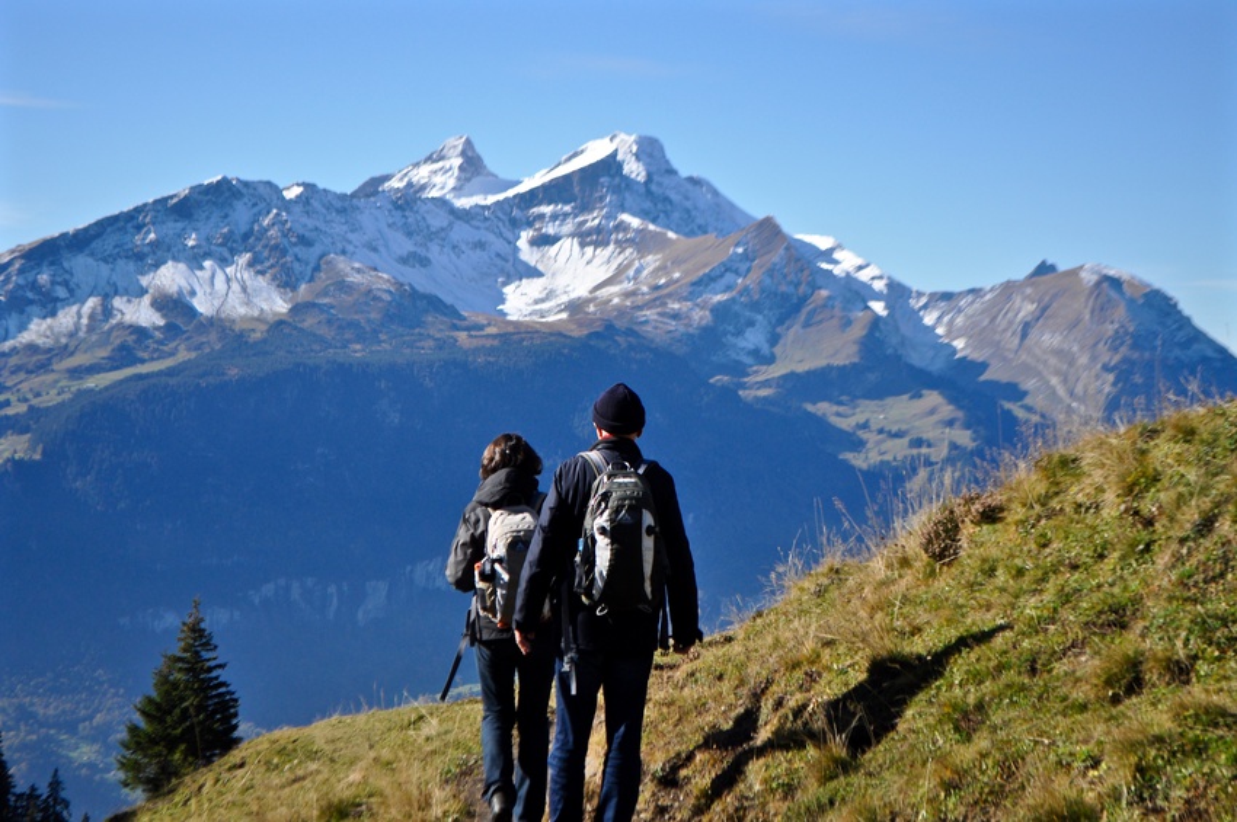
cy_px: 411
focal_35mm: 82
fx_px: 2832
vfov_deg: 16.5
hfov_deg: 24.6
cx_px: 618
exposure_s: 1/1600
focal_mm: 55
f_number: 5.6
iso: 400
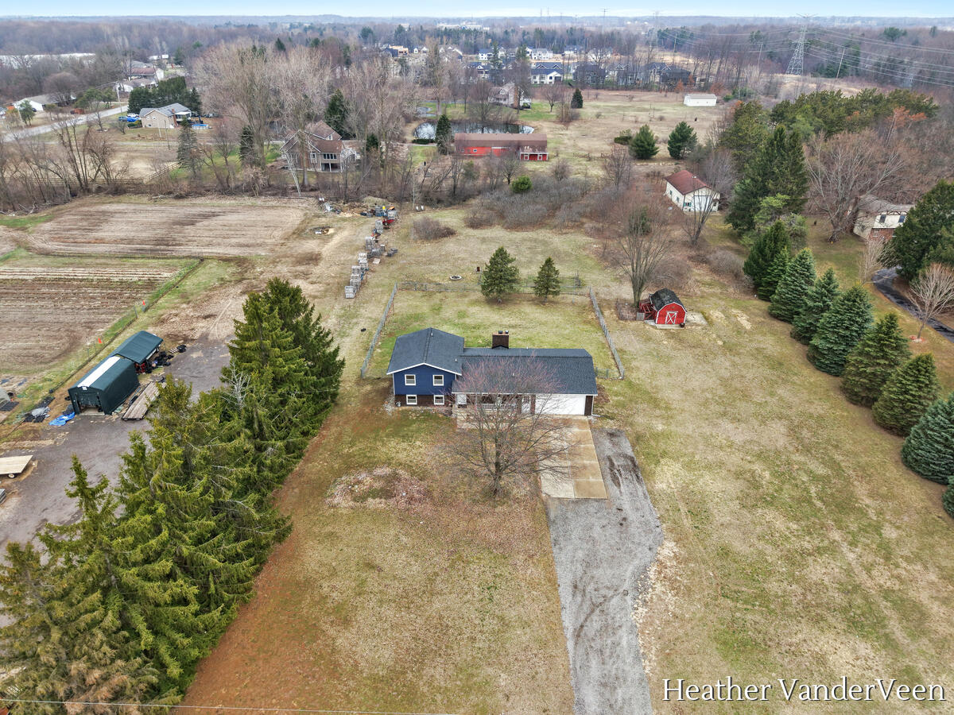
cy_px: 358
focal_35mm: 24
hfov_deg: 71.6
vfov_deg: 56.8
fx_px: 661
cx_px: 477
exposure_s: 1/240
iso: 110
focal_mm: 8.67
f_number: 1.8
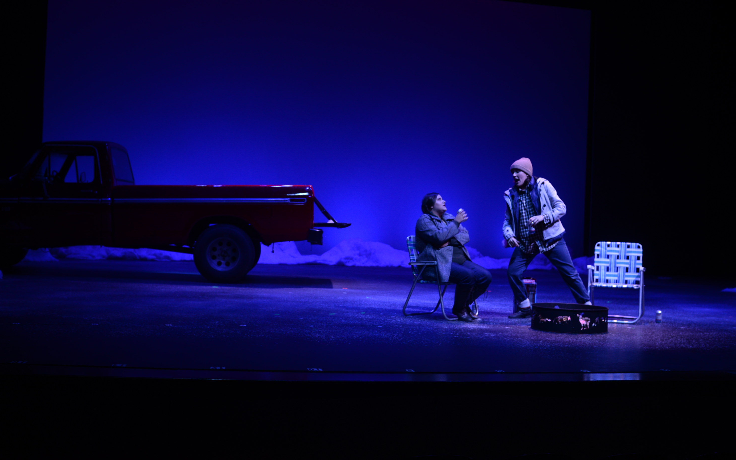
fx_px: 1043
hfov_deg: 38.9
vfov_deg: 24.9
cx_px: 374
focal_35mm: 52
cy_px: 215
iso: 640
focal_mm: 50
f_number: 4.5
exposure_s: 1/50
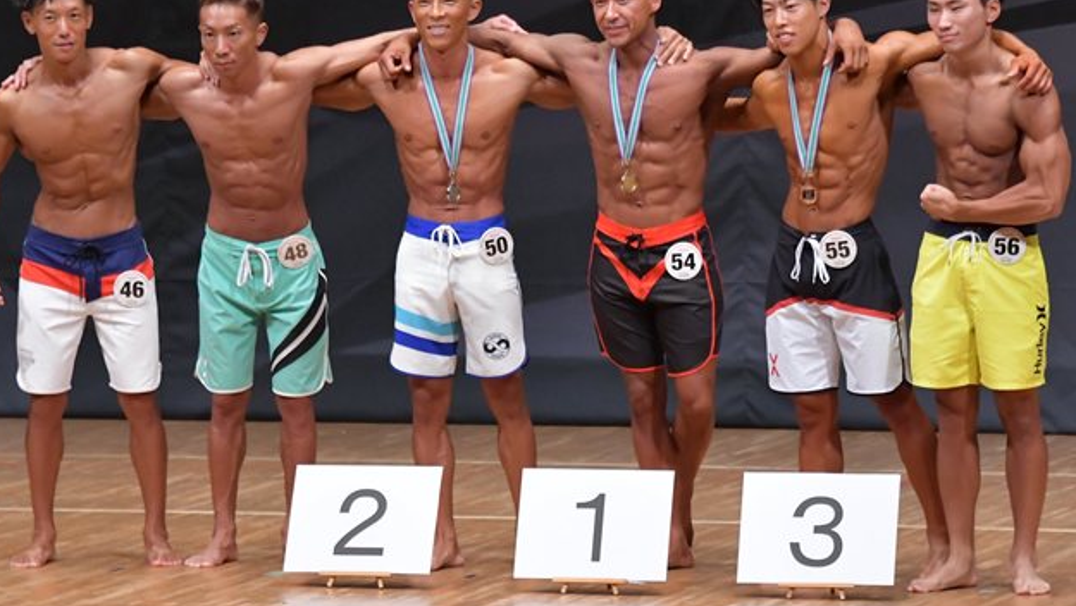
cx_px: 509
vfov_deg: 4.2
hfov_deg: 7.4
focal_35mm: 292
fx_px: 8334
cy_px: 244
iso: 6400
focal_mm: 150
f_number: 5.6
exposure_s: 1/400
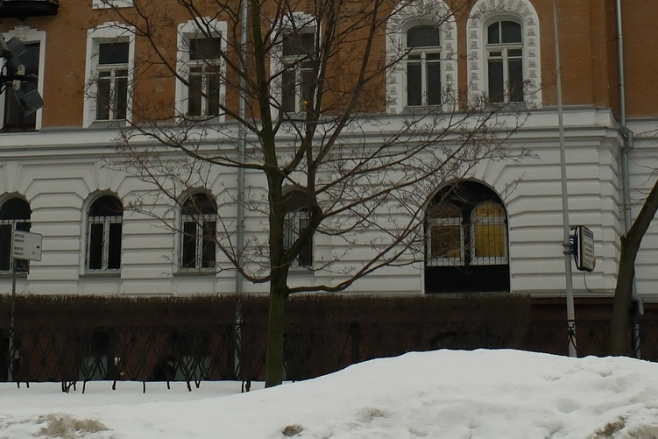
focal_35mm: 92
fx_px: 1682
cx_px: 321
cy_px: -127
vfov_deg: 14.3
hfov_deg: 22.1
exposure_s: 1/160
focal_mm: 18
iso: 640
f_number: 8
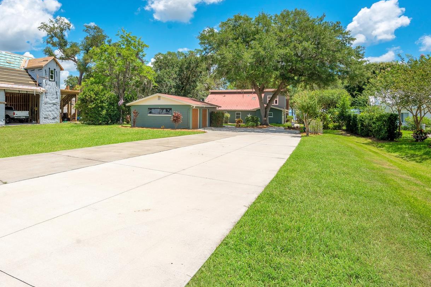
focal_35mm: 21
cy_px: 136
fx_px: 251
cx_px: 153
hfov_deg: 79.2
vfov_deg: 59.4
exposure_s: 1/400
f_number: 10
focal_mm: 16
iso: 100
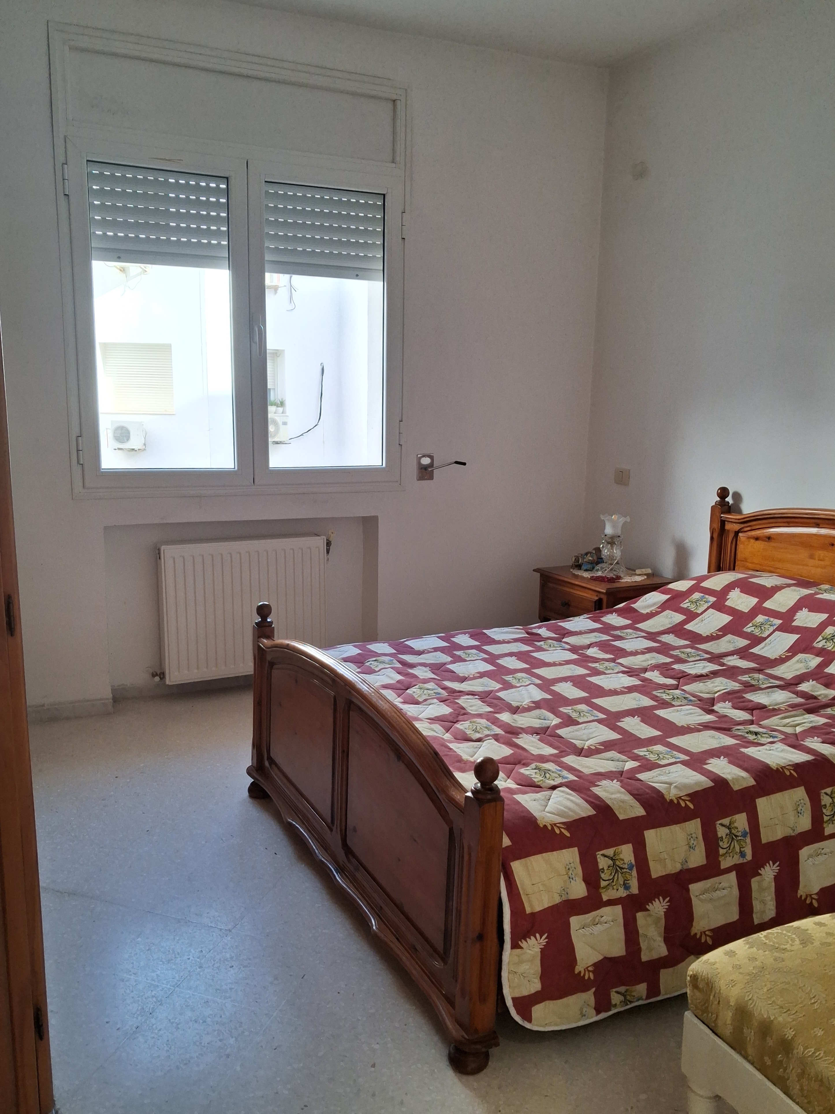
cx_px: 418
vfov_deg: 65.3
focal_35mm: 27
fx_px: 869
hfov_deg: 51.3
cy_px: 557
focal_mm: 4
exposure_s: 1/120
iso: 100
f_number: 1.8
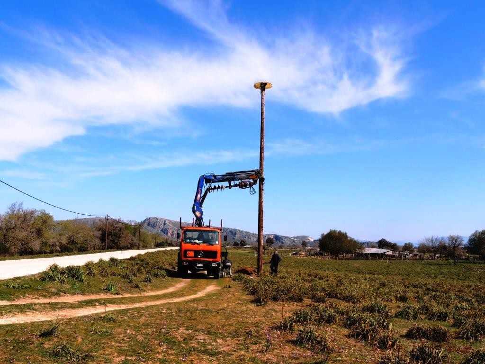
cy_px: 182
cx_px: 242
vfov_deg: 42.9
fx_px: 462
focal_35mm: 33
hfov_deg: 55.4
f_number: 3.6
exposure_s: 1/1600
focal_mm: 5.8
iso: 100
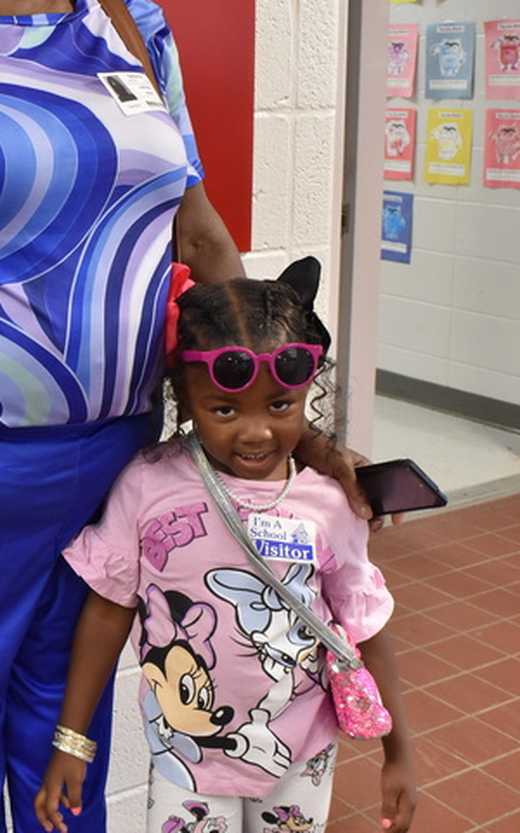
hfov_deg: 22.6
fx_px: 1272
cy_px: 348
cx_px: 71
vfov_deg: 36.2
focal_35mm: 56
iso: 1000
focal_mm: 22
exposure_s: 1/30
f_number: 7.1
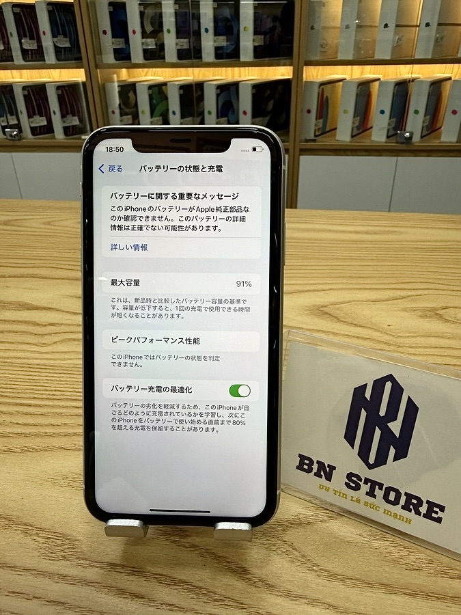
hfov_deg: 56.8
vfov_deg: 71.6
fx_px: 426
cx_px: 230
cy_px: 308
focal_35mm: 24
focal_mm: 2.22
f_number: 2.2
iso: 50
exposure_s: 1/120
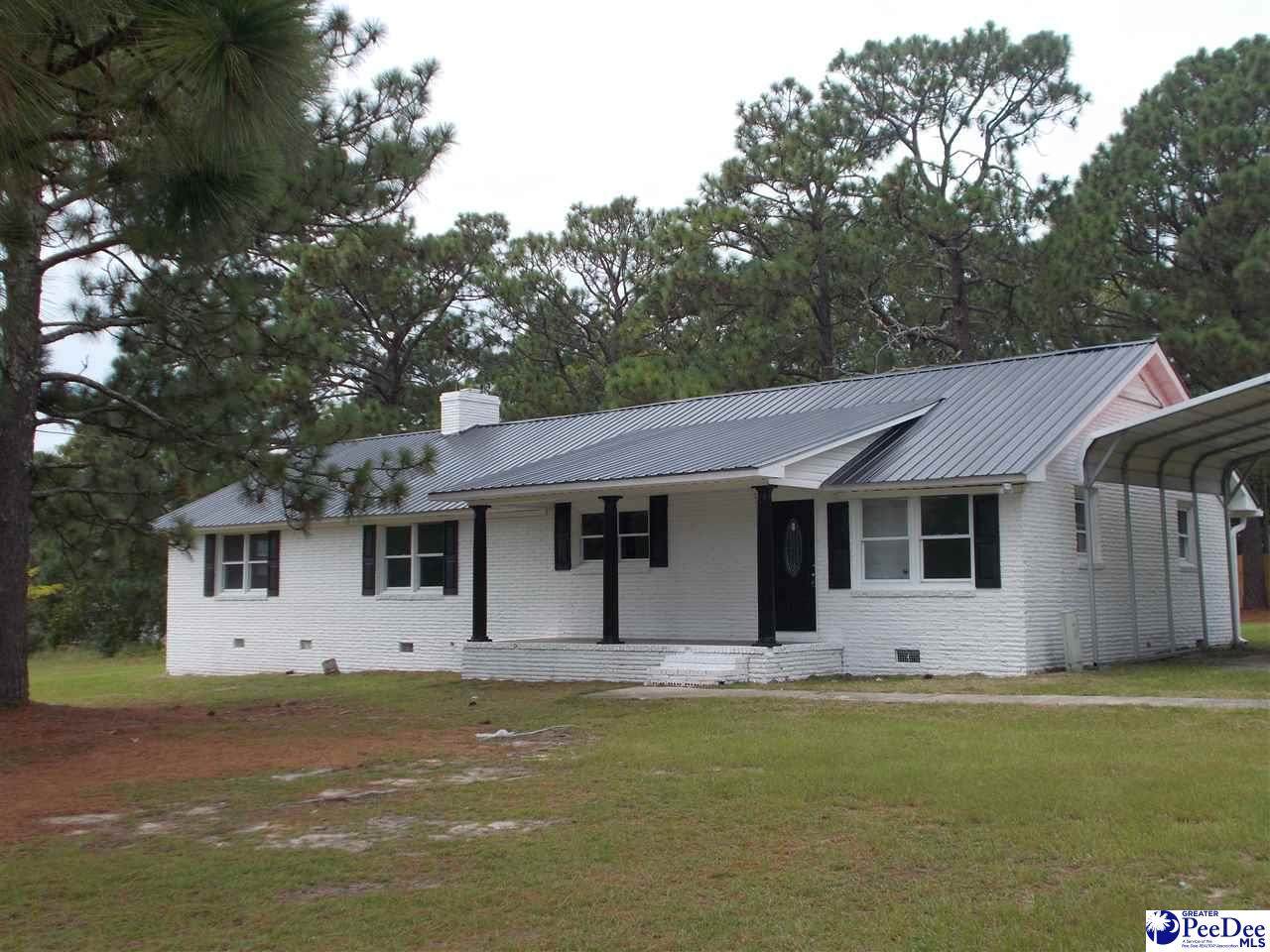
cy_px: 476
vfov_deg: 36.8
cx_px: 635
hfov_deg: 47.9
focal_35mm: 39
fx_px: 1431
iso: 80
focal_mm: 6.9
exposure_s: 1/80
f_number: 9.8
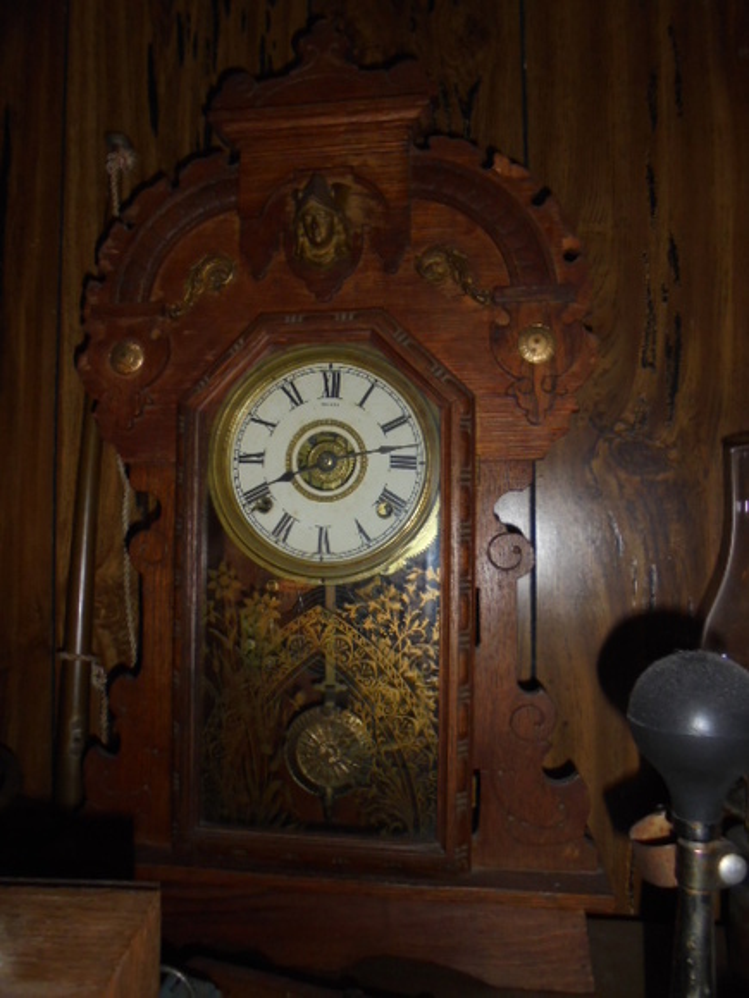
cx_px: 374
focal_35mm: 26
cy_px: 499
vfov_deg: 67.3
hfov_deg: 53.1
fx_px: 750
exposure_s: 1/30
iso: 200
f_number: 3.5
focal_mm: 4.6
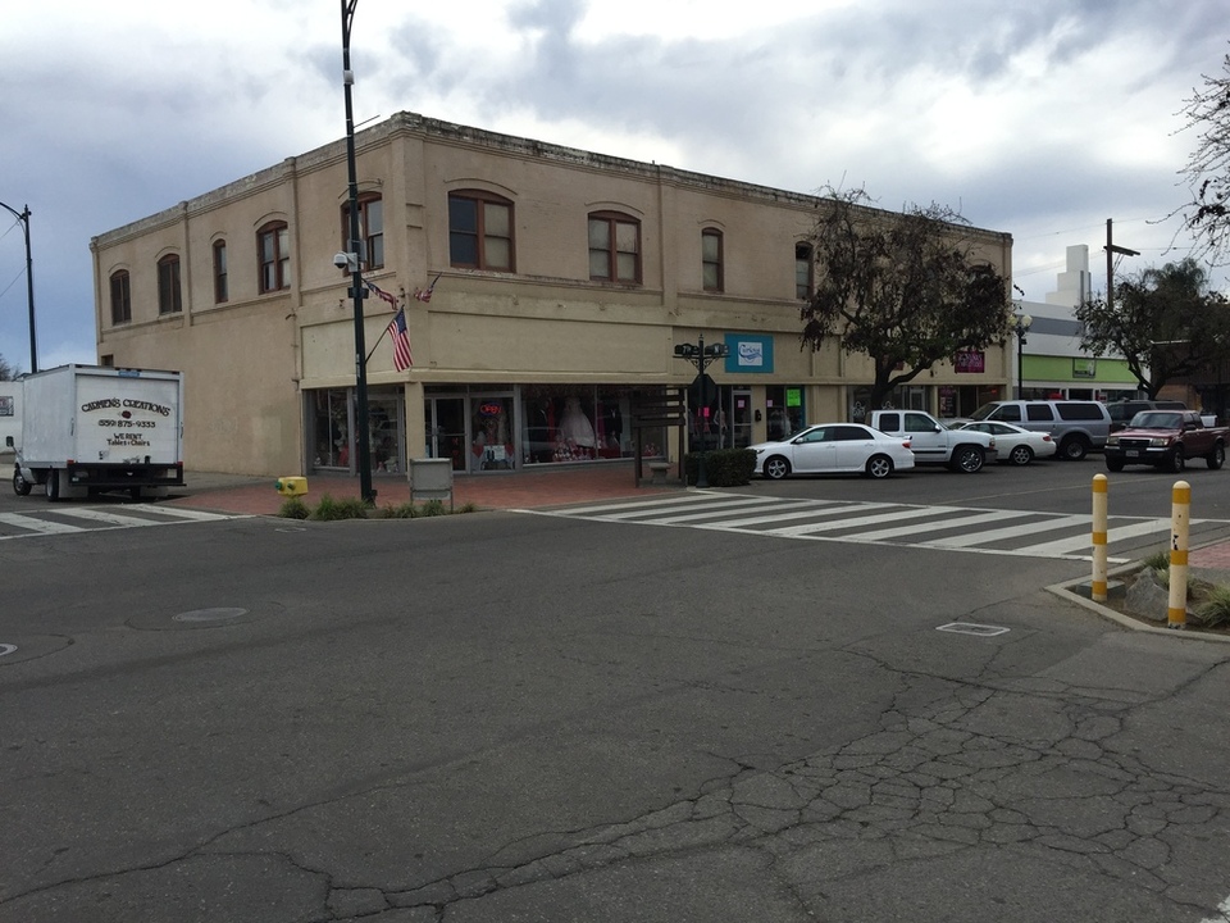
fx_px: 1030
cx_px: 615
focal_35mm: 29
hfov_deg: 61.7
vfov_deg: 48.2
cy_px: 462
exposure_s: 1/1980
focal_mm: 4.15
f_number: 2.2
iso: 32
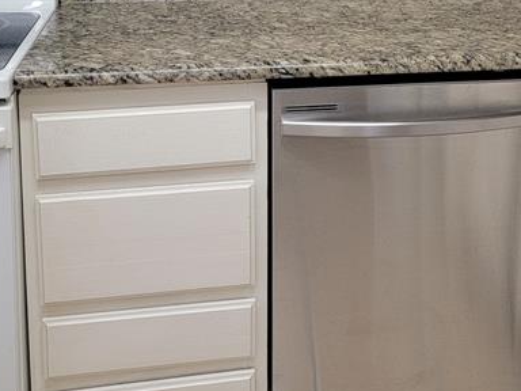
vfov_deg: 21.7
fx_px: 963
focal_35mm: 64
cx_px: 392
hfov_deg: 29.8
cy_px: -46
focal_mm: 6.7
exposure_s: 1/120
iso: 250
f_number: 1.8
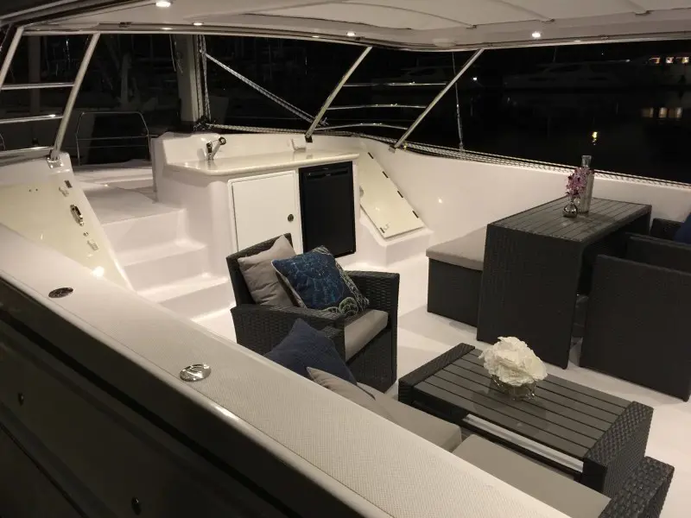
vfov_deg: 48.2
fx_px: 579
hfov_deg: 61.7
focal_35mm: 29
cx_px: 346
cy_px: 259
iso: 100
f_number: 2.2
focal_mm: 4.15
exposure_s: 1/4
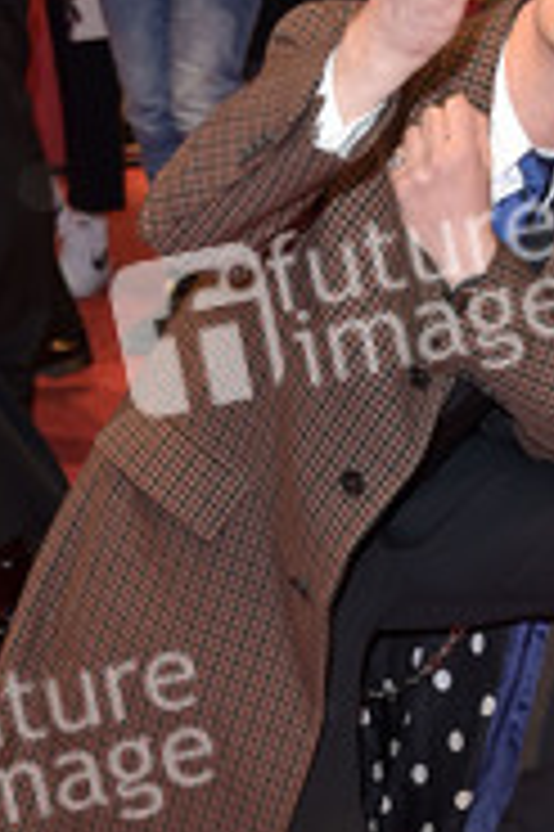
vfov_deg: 19.6
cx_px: 473
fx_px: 2405
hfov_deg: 13.1
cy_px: 535
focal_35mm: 104
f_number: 5.6
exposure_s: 1/160
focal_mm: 48
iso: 1250
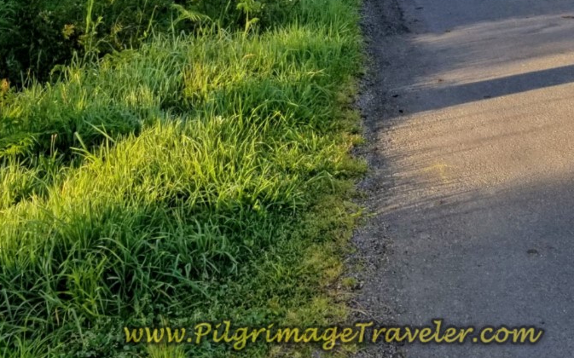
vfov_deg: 20.2
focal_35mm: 59
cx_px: 328
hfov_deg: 34.5
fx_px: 923
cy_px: -98
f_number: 1.7
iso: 50
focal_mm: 4.3
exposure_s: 1/864
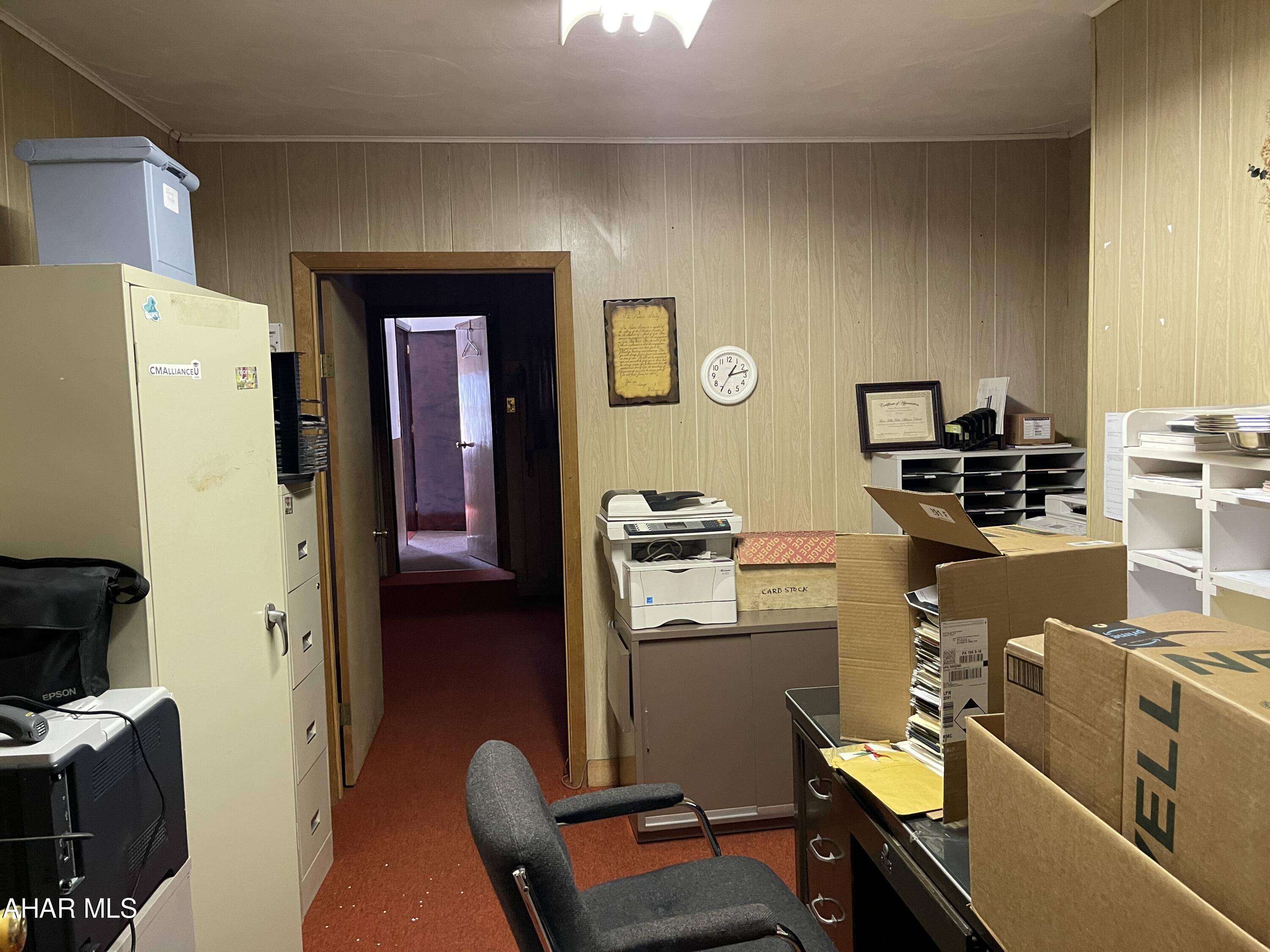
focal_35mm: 25
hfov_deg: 69.4
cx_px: 635
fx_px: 917
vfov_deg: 54.9
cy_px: 476
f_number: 1.6
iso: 400
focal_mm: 5.1
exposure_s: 1/60
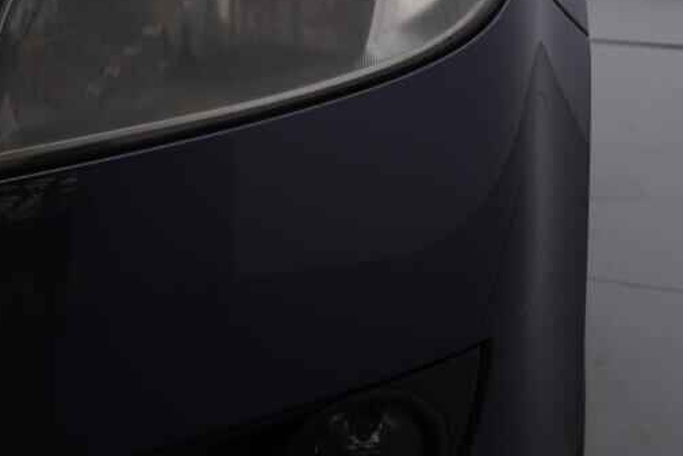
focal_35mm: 73
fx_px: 1385
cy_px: -2
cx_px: 369
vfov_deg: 18.2
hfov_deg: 27.7
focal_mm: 24
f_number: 5
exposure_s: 1/125
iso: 125
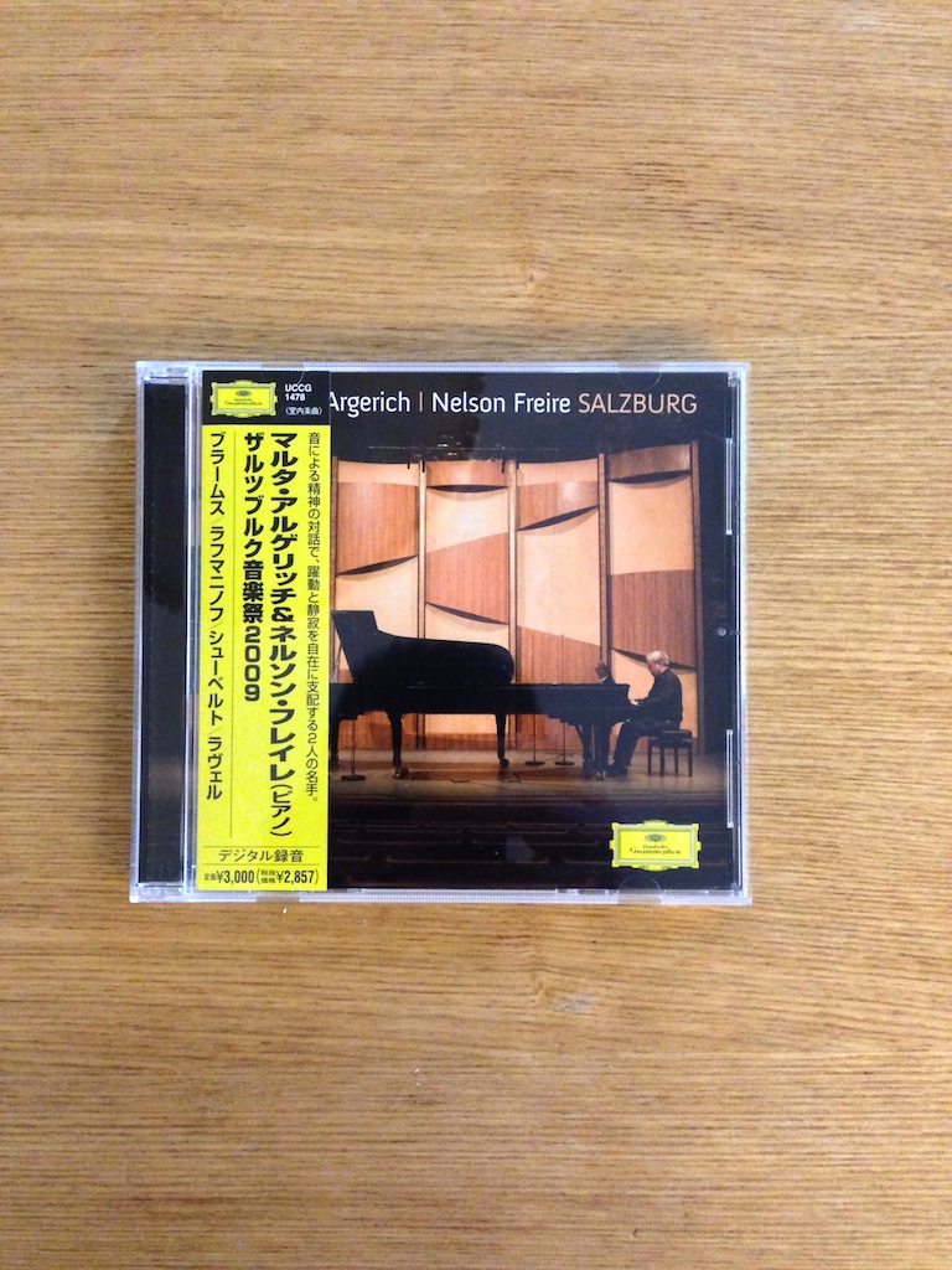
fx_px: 1210
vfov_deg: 55.4
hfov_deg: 42.9
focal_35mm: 33
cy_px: 635
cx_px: 476
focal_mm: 4.12
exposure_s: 1/15
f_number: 2.4
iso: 640
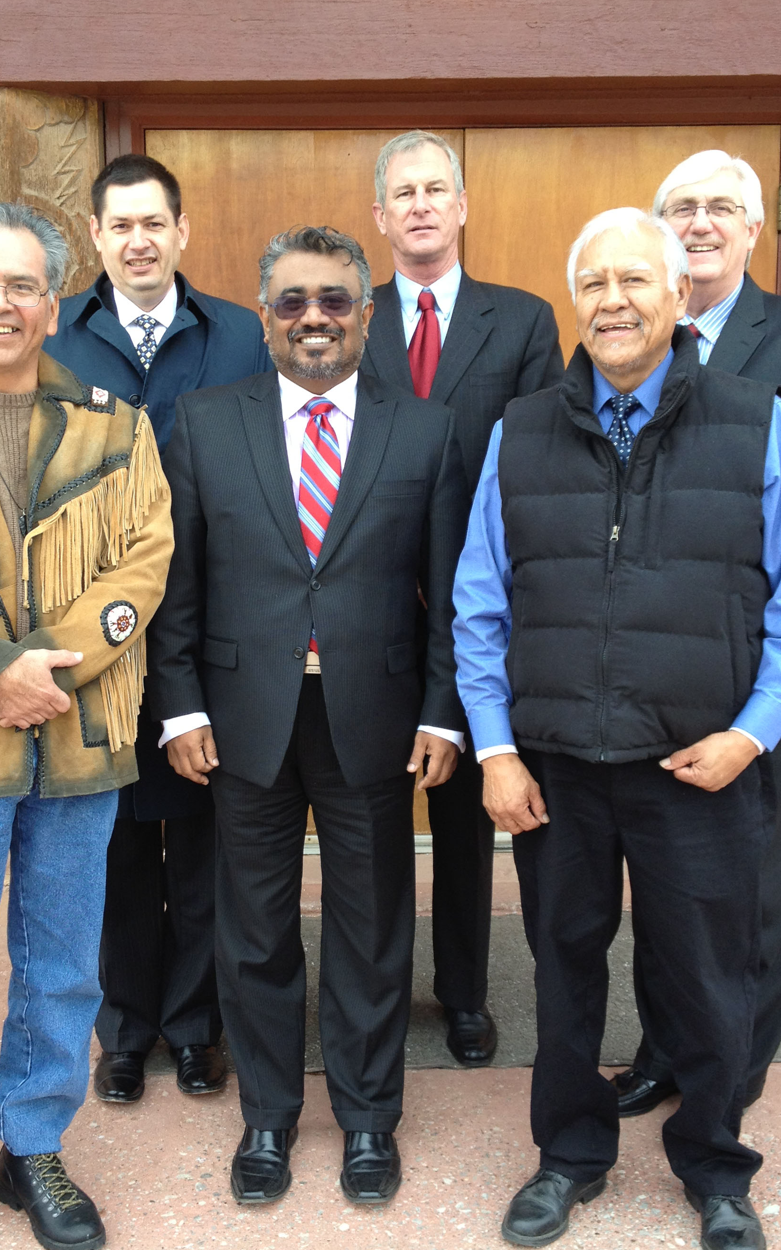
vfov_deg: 43.5
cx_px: 359
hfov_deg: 28.0
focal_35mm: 46
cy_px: 665
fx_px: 1567
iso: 80
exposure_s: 1/120
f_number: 2.4
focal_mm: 4.28
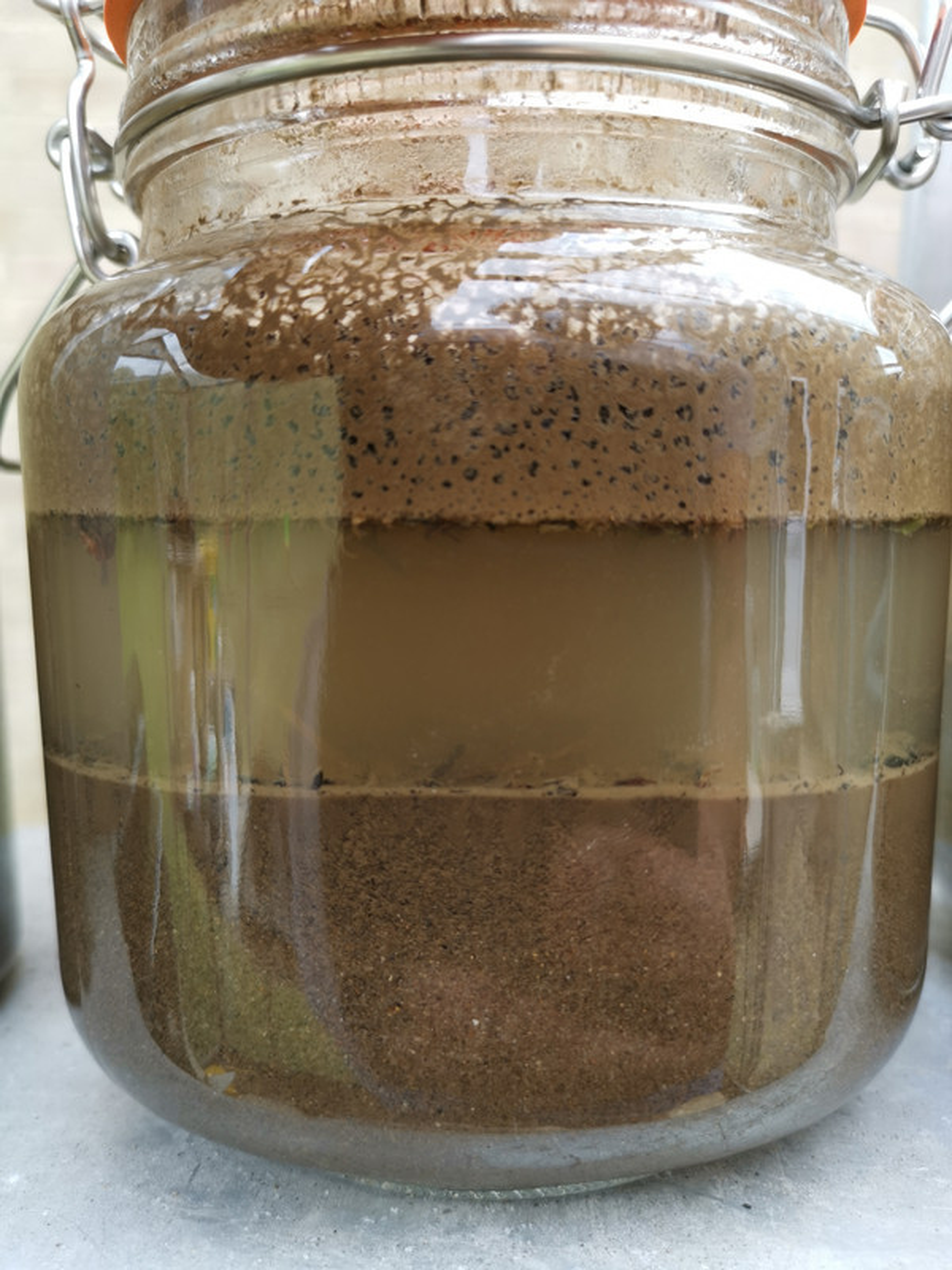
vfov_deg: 65.3
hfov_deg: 51.4
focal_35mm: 27
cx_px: 476
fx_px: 990
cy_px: 635
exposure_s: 1/125
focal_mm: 5.58
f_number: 1.8
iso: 50
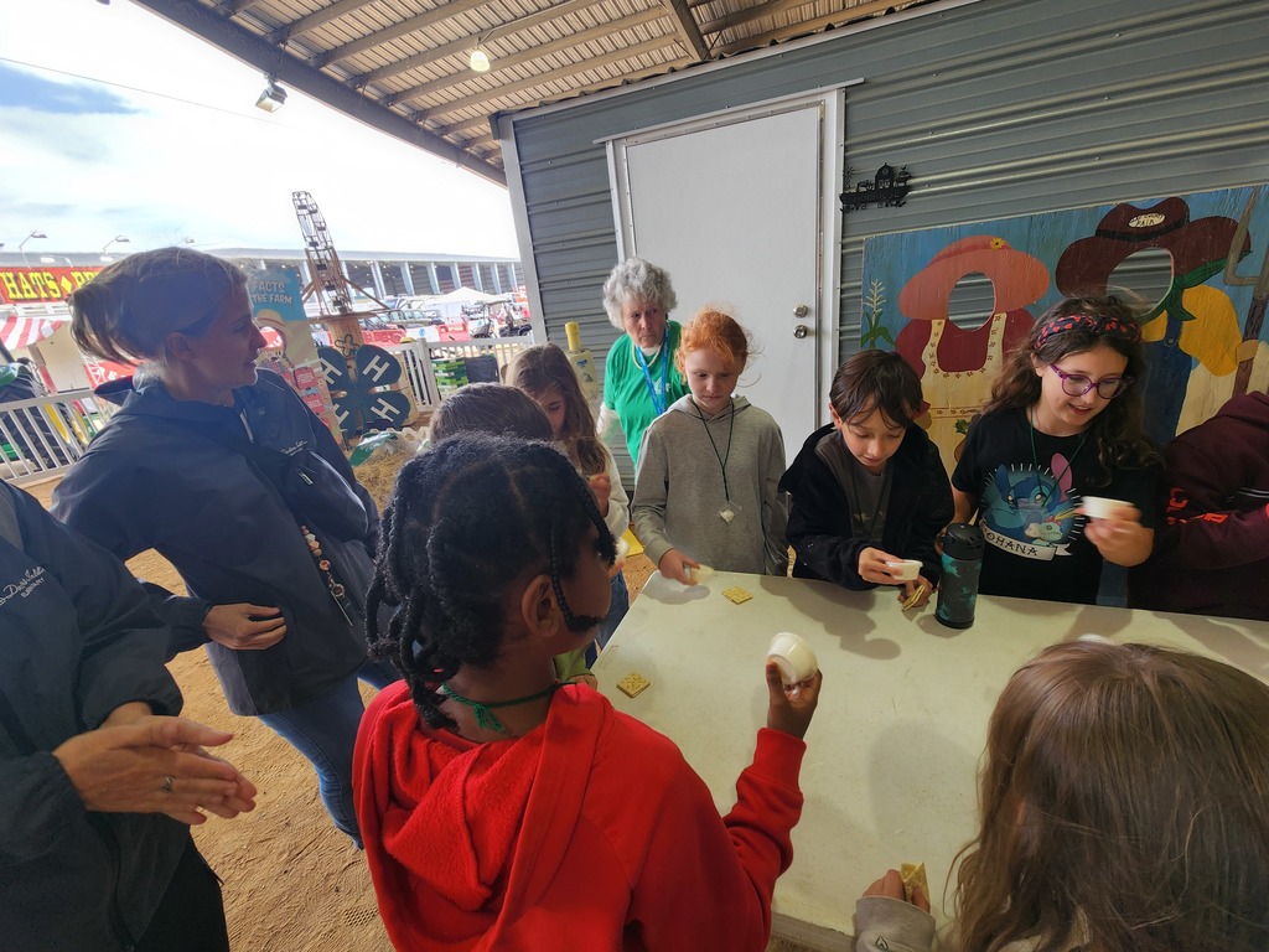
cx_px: 634
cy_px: 476
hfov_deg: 106.2
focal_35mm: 13
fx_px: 477
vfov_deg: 89.9
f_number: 2.2
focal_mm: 2.2
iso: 64
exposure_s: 1/120
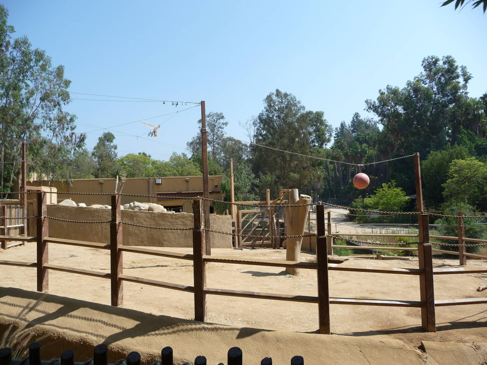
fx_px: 394
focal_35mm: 28
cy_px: 182
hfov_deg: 63.4
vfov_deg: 49.7
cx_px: 244
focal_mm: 4.7
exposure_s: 1/800
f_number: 3.3
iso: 100
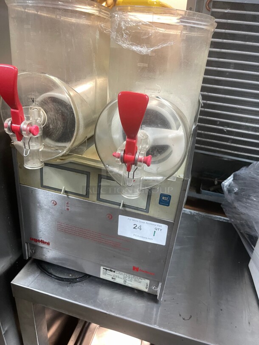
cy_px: 172
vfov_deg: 67.3
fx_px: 259
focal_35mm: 26
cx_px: 130
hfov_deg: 53.1
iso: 200
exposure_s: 1/60
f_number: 1.6
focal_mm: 5.1
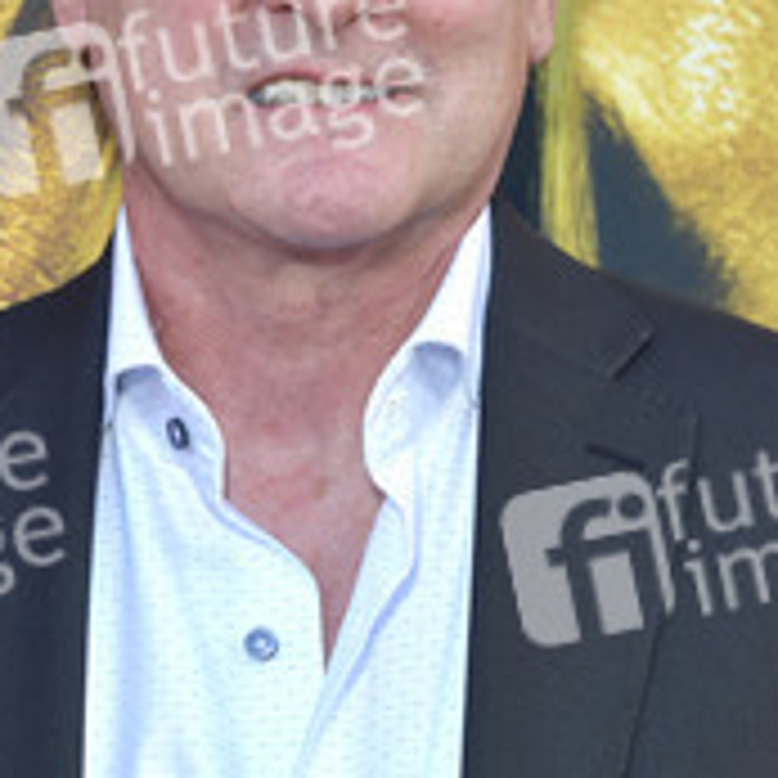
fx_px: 5238
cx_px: 326
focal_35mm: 206
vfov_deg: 8.5
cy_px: 315
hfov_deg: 8.5
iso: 320
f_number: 6.3
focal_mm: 105
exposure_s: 1/200
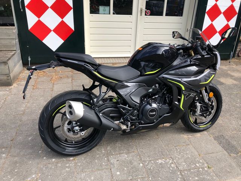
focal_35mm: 28
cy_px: 90
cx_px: 120
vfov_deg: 49.7
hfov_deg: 63.4
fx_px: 195
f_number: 1.8
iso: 20
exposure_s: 1/457
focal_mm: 3.99
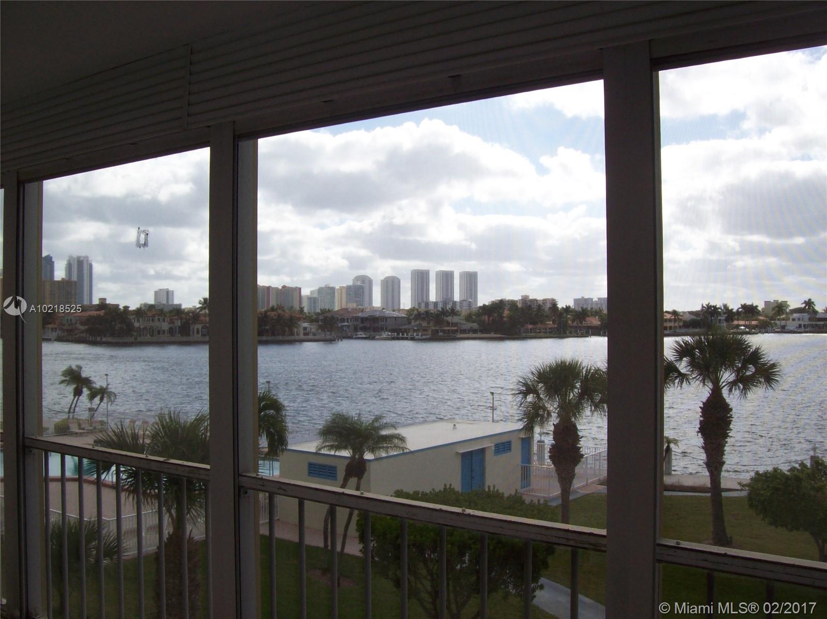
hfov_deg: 51.4
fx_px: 860
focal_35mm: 36
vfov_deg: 39.6
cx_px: 414
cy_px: 310
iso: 80
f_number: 4.8
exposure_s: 1/619
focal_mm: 6
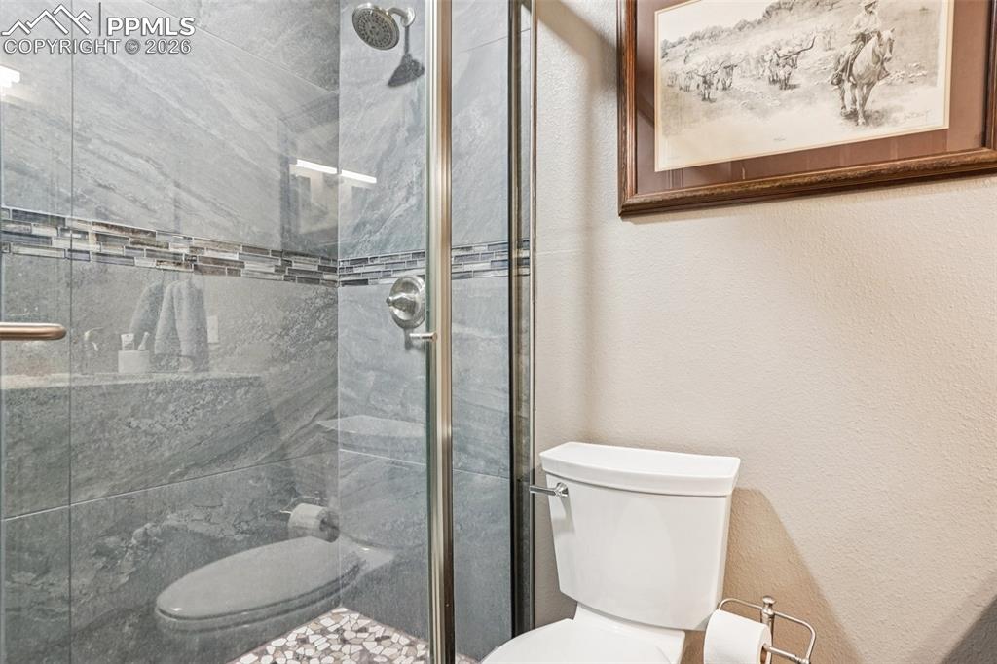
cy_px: 332
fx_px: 498
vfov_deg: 67.3
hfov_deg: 90.0
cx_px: 498
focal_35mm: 18
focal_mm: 12
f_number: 8
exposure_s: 1/2.5
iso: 400
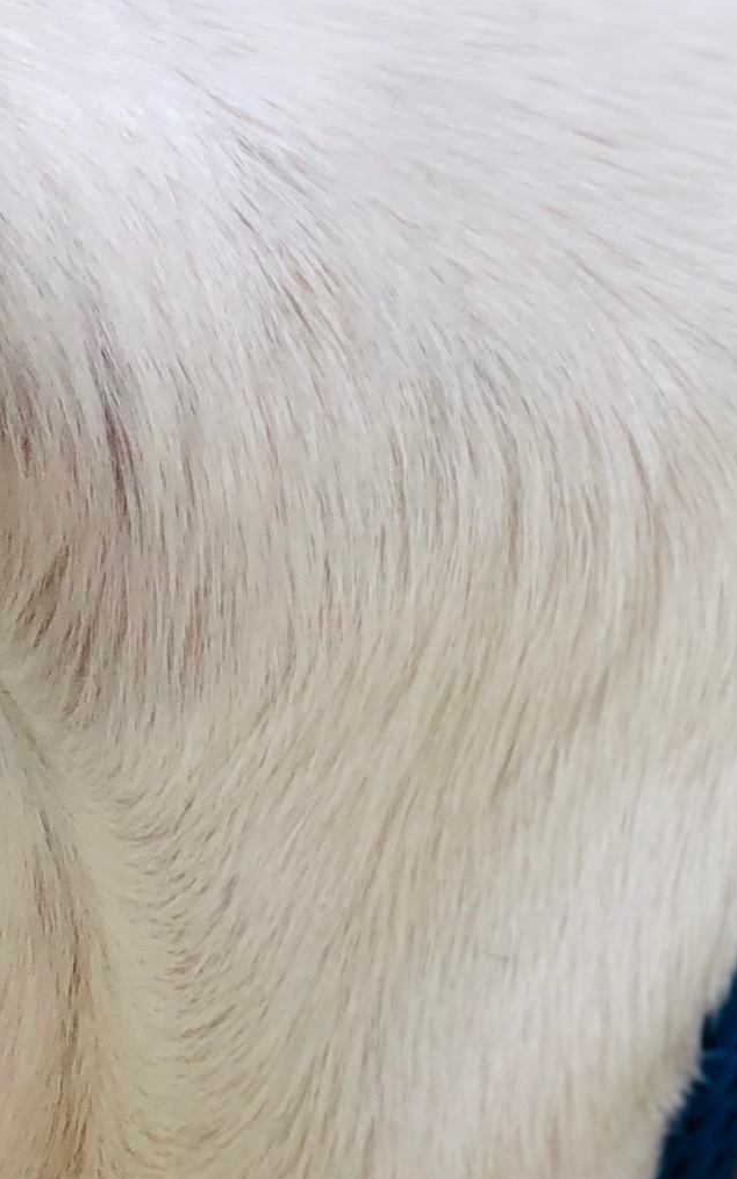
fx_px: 7716
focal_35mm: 240
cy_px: 1632
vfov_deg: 8.6
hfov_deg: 5.4
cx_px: -215
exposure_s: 1/120
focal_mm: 6.6
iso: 32
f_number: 2.8
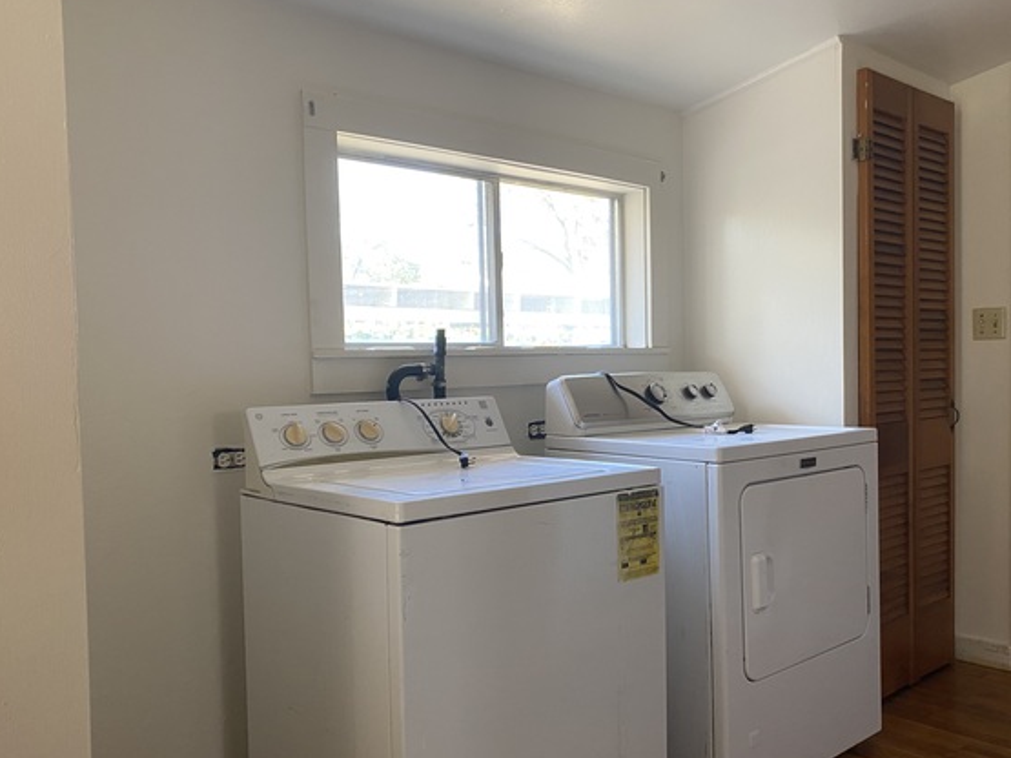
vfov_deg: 46.7
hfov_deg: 59.7
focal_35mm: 30
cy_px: 414
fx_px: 876
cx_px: 574
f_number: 1.8
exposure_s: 1/60
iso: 125
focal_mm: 4.25
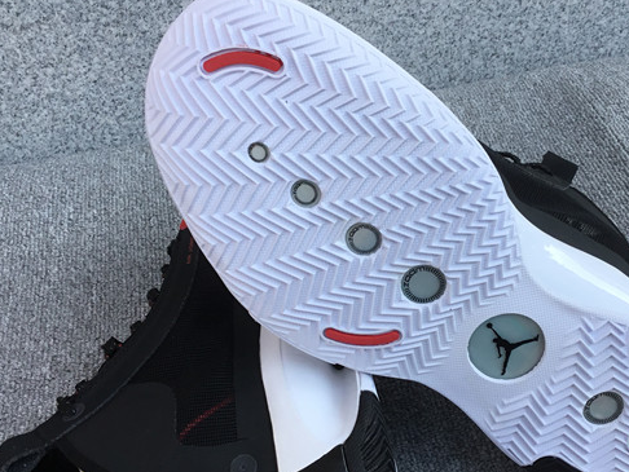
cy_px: 259
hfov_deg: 37.3
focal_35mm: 51
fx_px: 927
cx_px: 377
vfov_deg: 28.6
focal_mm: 3.3
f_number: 2.4
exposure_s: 1/318
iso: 25
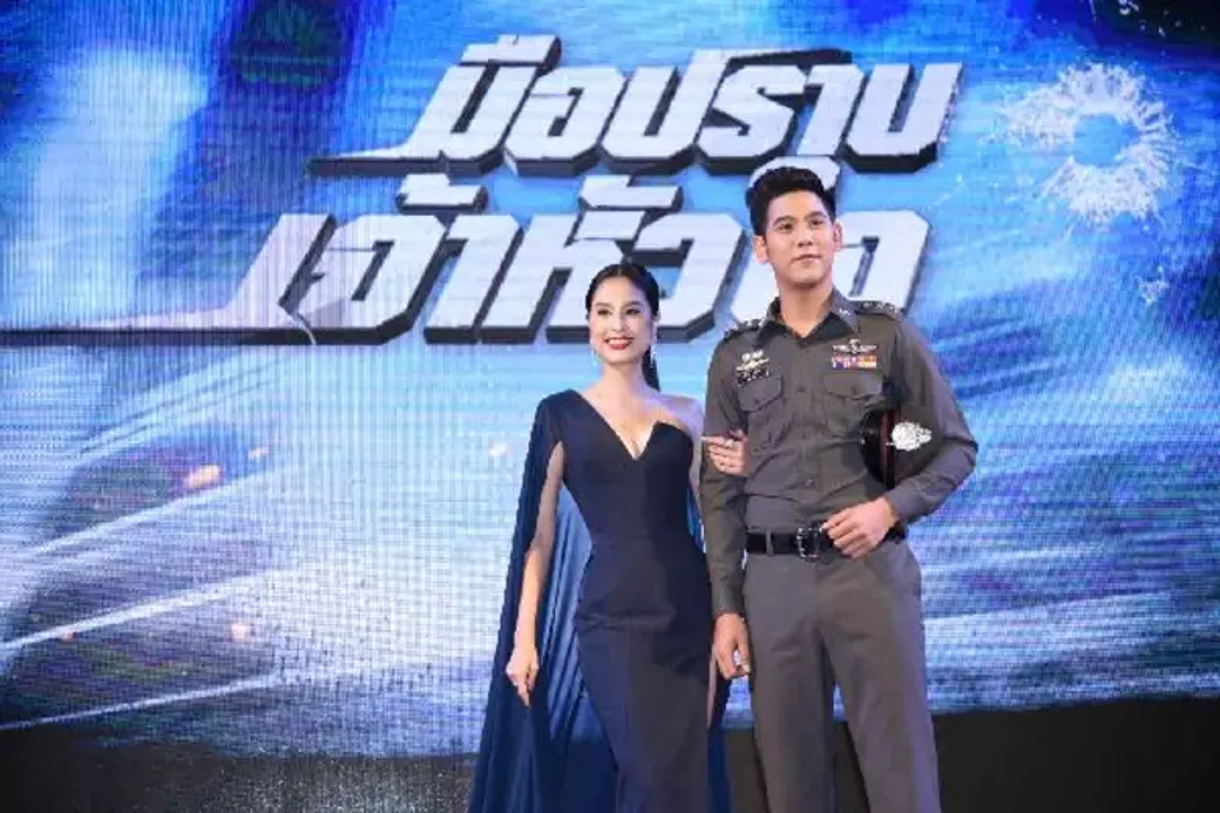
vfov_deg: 16.7
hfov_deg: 24.8
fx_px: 2779
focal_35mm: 82
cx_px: 610
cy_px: 406
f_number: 4
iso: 800
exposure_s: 1/400
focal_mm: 82
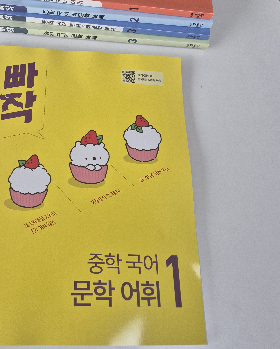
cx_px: 88
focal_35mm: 36
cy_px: 120
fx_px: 373
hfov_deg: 40.5
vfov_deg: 49.5
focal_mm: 5.4
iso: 64
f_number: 1.8
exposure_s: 1/182
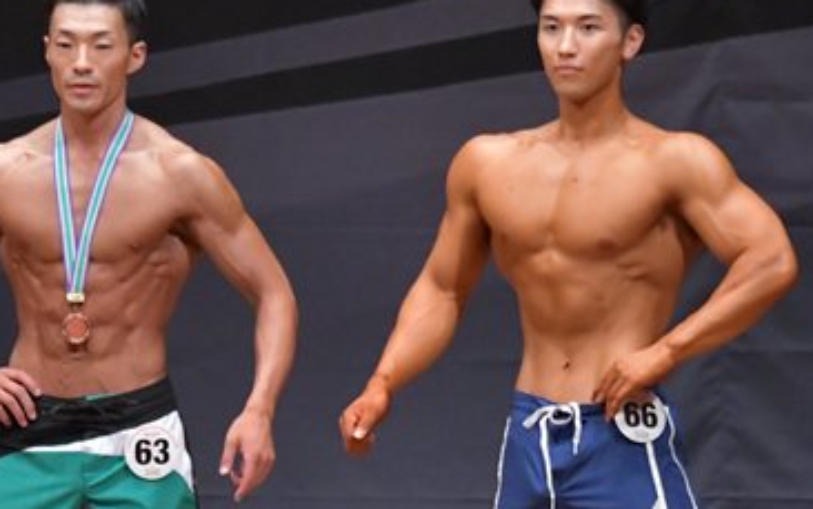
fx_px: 12921
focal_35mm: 583
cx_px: 141
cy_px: 411
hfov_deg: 3.6
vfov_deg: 2.3
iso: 6400
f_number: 5.6
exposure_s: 1/400
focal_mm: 180
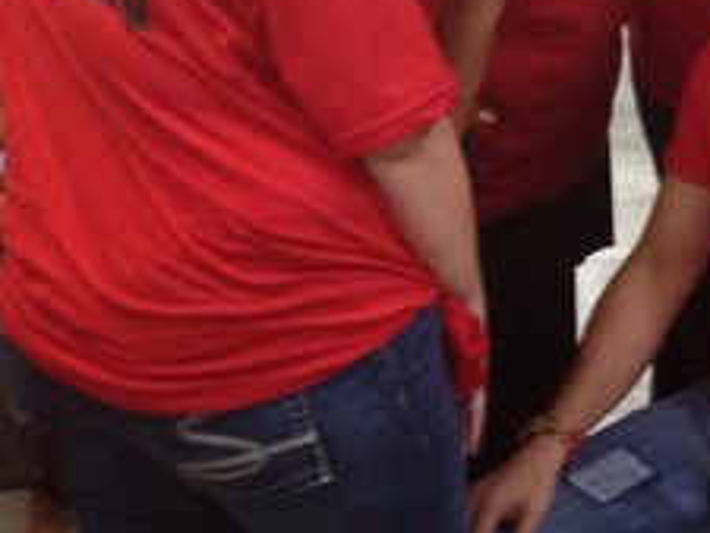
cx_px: 1035
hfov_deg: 16.2
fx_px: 2298
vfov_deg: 12.8
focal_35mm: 112
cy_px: -177
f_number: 2.4
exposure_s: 1/20
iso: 250
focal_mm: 4.28
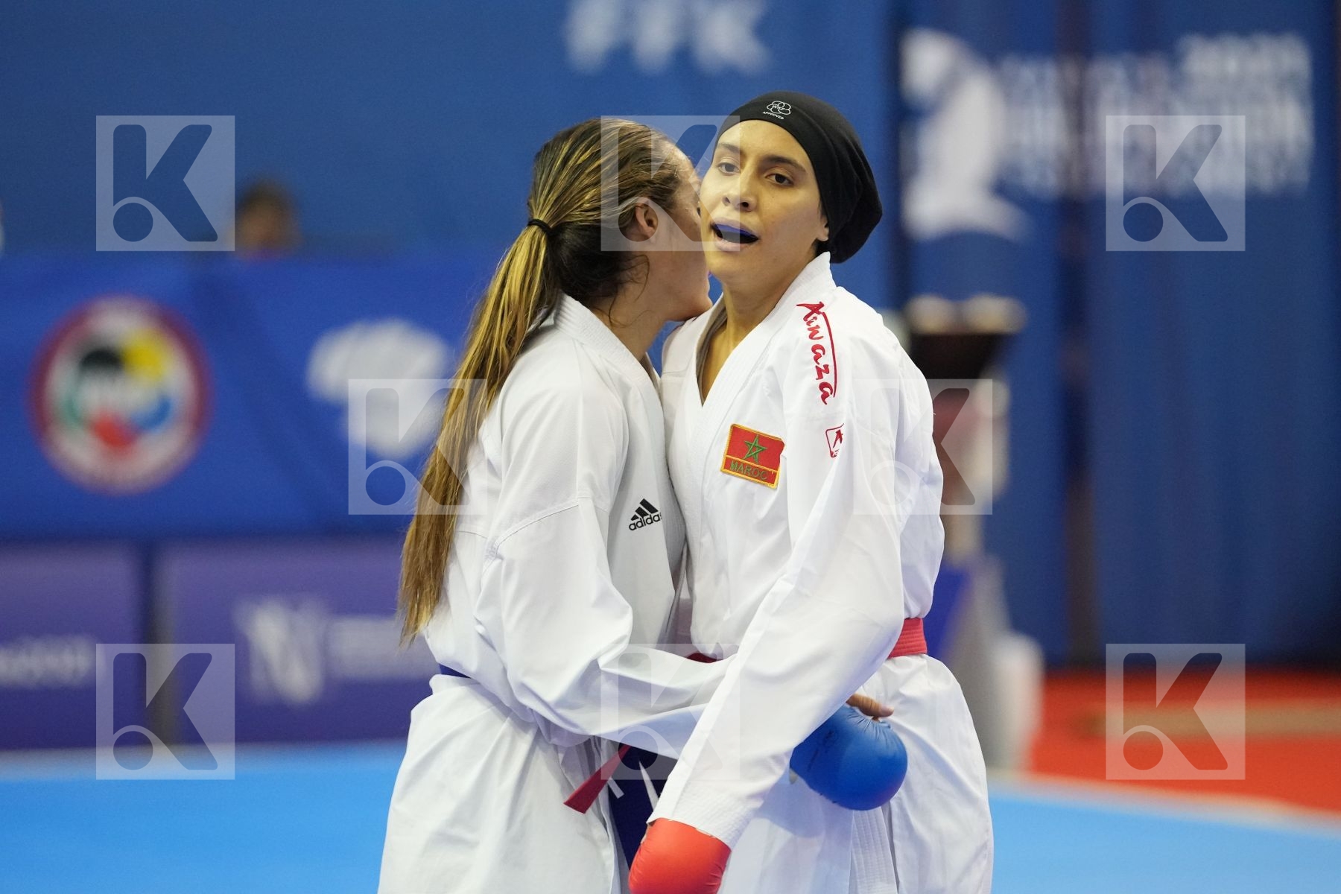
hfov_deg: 7.1
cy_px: 447
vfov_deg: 4.7
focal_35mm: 291
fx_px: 10839
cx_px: 670
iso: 4000
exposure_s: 1/1000
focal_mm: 194
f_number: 2.8
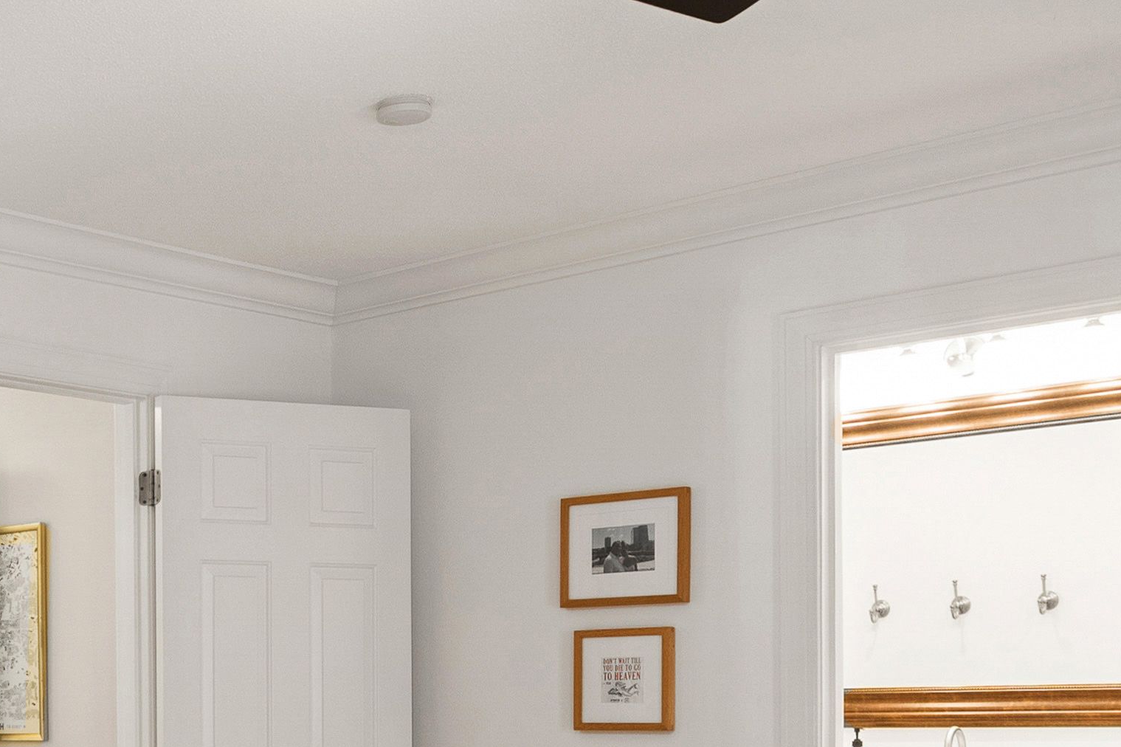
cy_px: 661
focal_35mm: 55
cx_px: -69
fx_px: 1712
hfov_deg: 32.5
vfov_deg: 24.0
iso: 100
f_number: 8
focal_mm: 10
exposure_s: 1.3
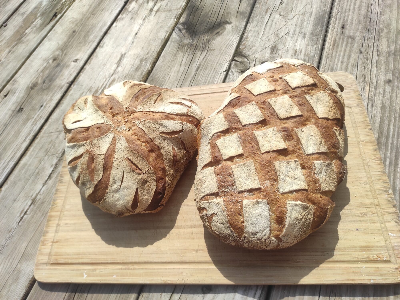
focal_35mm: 25
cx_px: 200
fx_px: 289
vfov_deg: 54.8
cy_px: 150
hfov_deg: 69.4
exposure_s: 1/2192
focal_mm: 5.43
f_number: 1.89
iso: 100
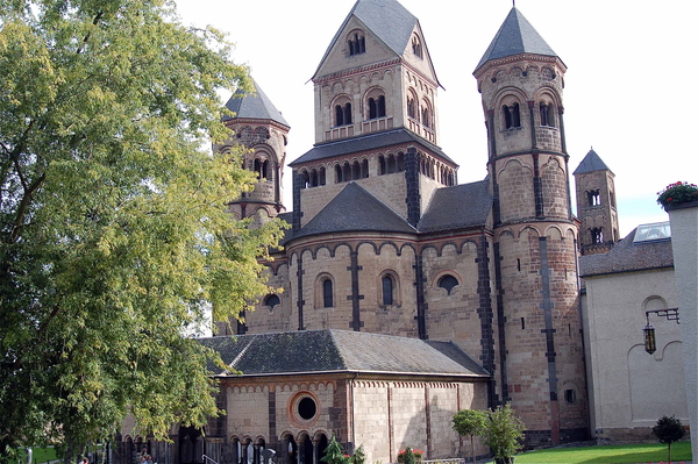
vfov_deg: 31.8
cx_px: 349
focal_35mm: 42
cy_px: 232
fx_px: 814
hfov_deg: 46.4
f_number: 8
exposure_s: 1/250
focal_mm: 28
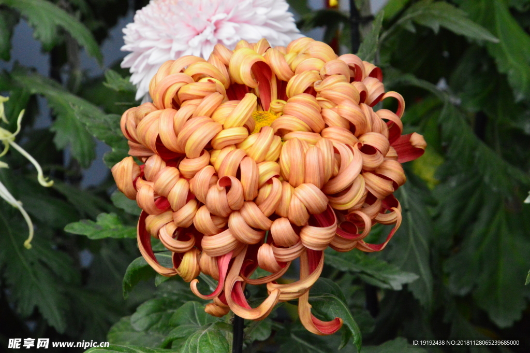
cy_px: 176
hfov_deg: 4.6
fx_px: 6620
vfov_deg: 3.1
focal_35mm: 450
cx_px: 265
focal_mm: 300
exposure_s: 1/250
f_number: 22
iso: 4500
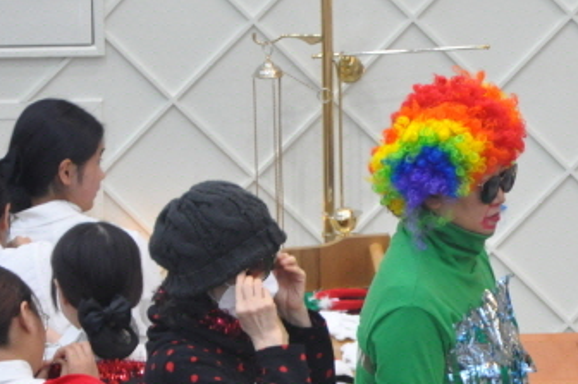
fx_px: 5275
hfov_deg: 6.3
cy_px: 344
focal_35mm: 329
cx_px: 483
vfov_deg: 4.2
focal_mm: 92
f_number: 5.6
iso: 1250
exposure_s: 1/30
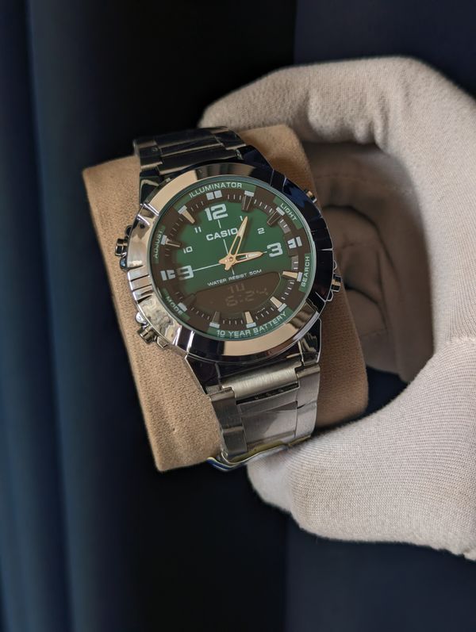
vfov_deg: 39.6
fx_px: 878
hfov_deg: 30.3
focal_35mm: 48
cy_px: 316
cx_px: 238
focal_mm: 6.81
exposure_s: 1/150
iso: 47
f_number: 1.85
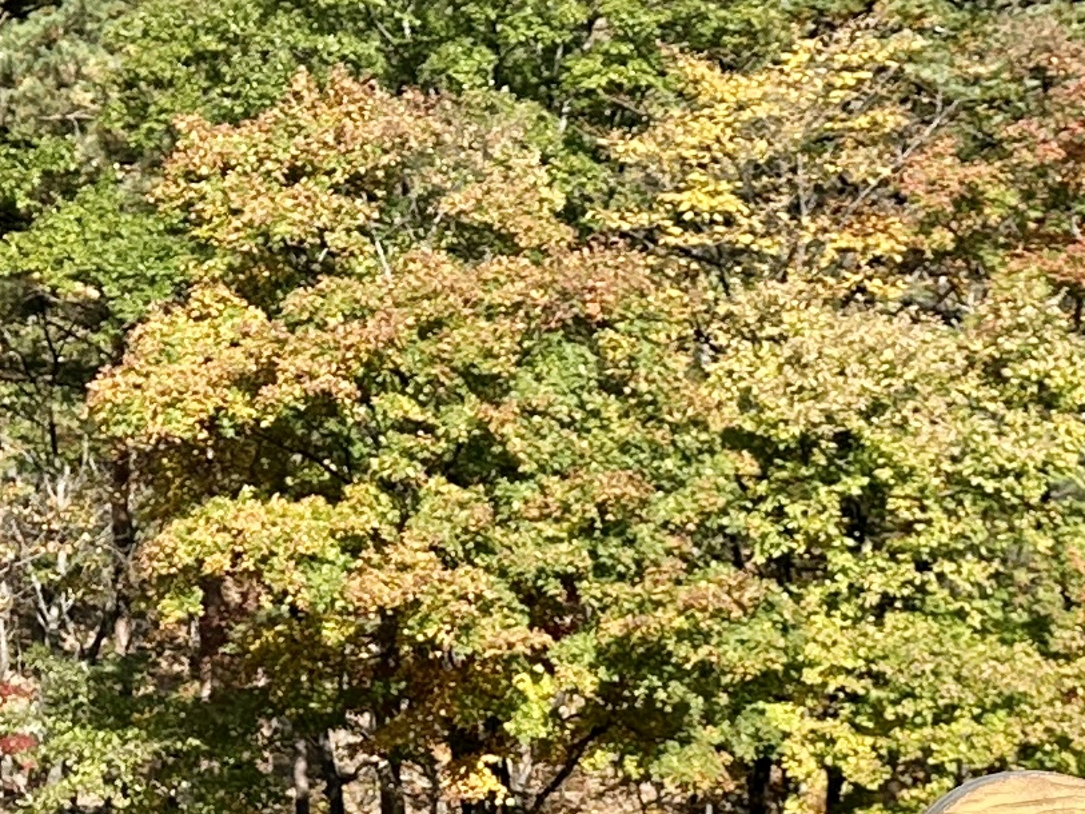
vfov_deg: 12.3
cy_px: 842
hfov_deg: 16.5
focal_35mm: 119
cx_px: 634
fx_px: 3730
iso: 80
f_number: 1.78
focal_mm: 6.86
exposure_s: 1/2028
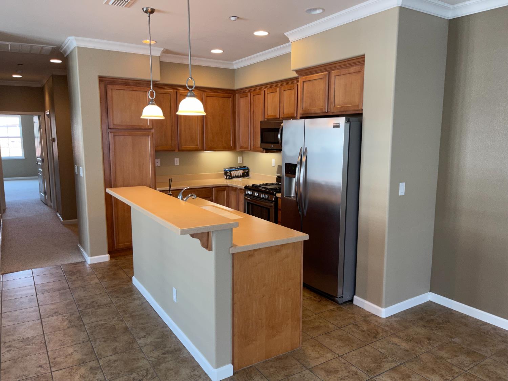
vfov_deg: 53.1
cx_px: 254
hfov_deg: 67.3
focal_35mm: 26
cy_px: 190
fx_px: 382
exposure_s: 1/60
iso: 125
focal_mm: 5.1
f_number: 1.6
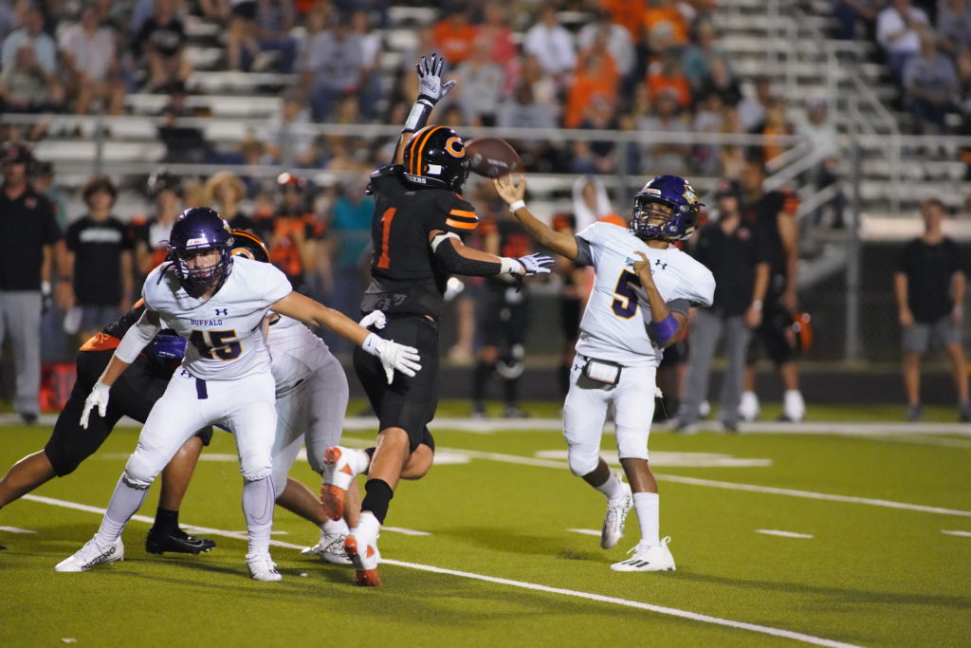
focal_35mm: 300
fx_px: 8092
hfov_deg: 6.9
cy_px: 324
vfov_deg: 4.6
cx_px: 486
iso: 12800
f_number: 2.8
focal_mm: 300
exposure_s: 1/800
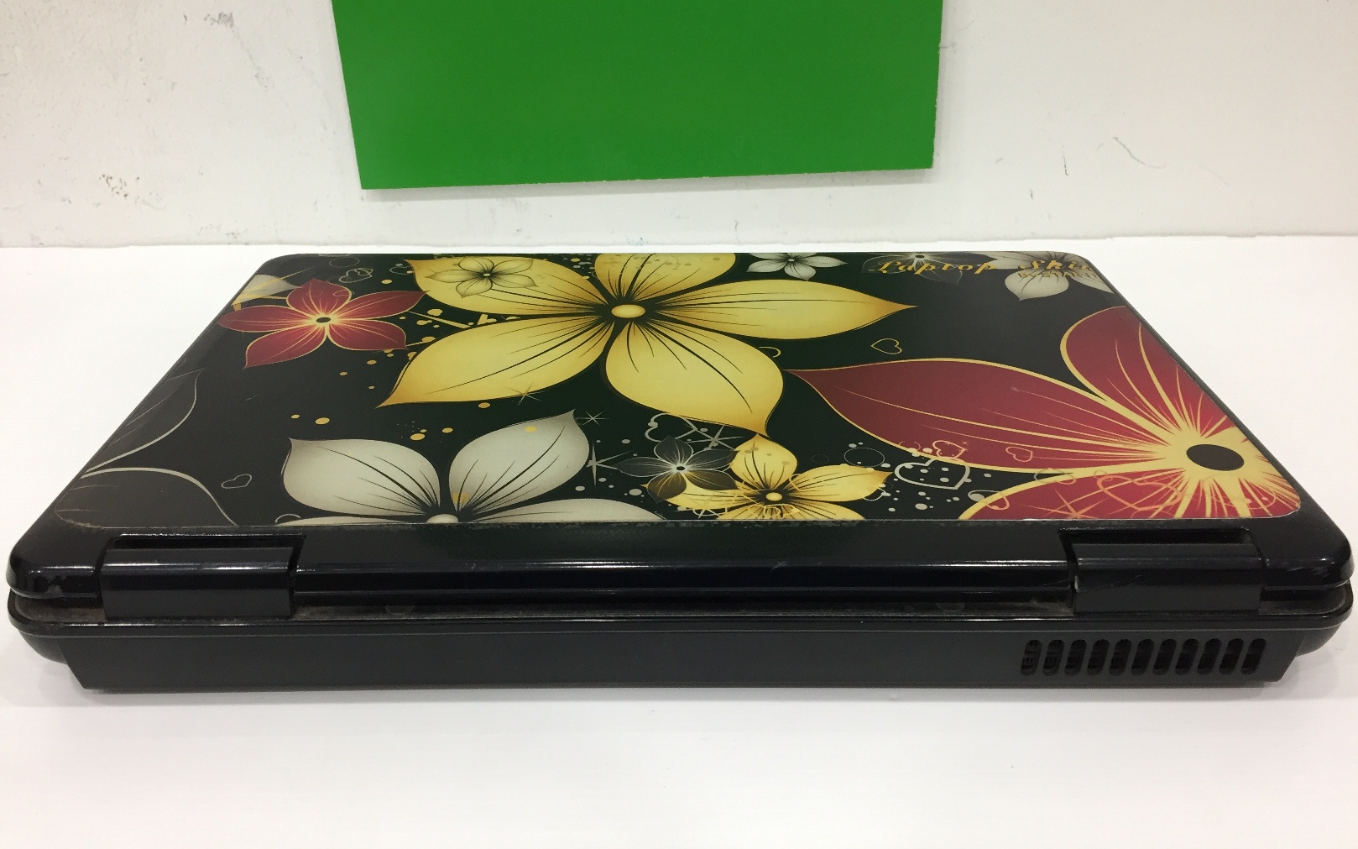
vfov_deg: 40.4
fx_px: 1147
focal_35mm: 31
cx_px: 680
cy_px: 338
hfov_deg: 61.2
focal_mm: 4.15
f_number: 2.2
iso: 100
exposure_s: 1/33
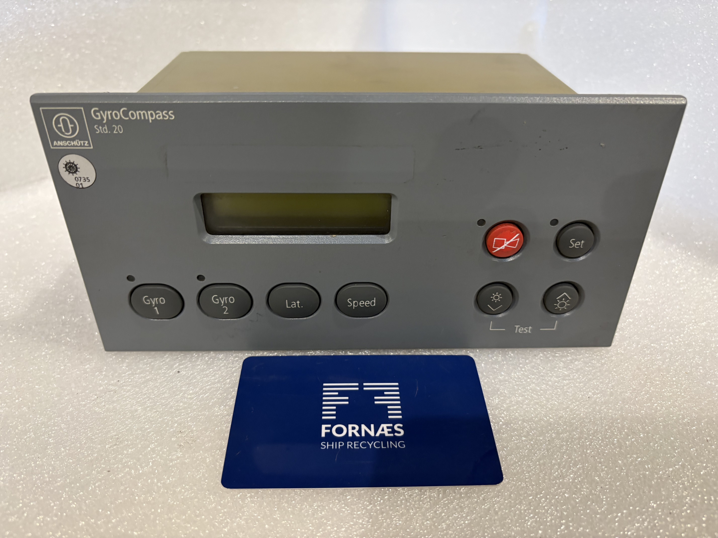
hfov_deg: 67.3
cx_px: 359
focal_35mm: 26
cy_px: 269
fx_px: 539
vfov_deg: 53.1
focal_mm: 5.96
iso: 200
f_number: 1.6
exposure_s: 1/50
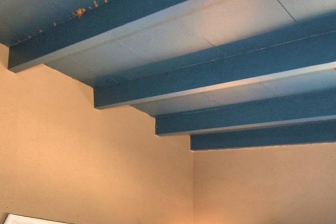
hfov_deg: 48.1
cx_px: 206
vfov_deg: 28.6
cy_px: 275
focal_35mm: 40
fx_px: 373
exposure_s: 1/30
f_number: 4.5
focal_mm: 10
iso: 200
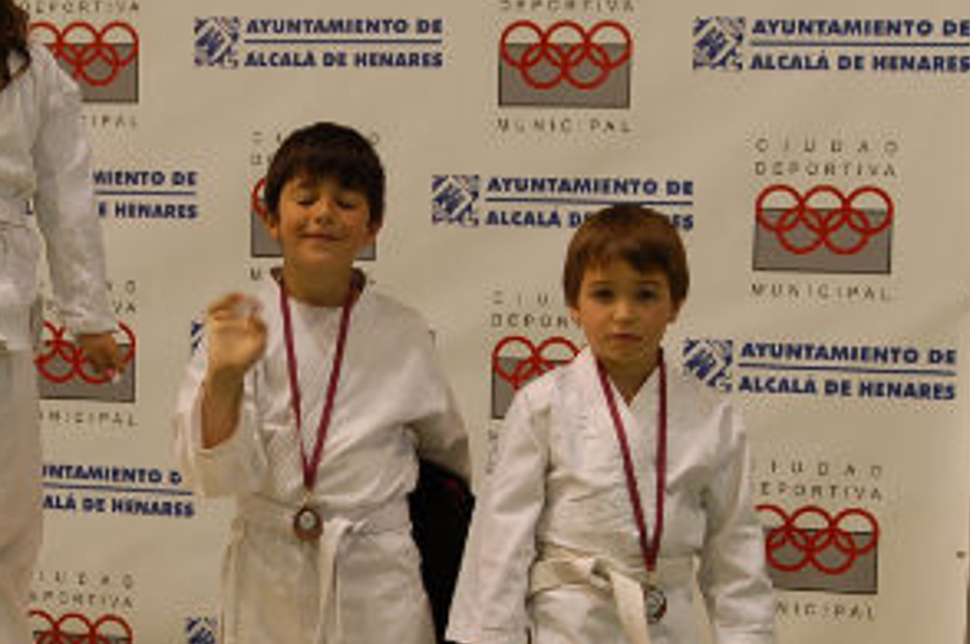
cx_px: 73
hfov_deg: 18.8
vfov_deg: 12.7
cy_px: 436
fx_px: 2879
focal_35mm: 107
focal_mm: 35
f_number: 4
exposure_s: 1/40
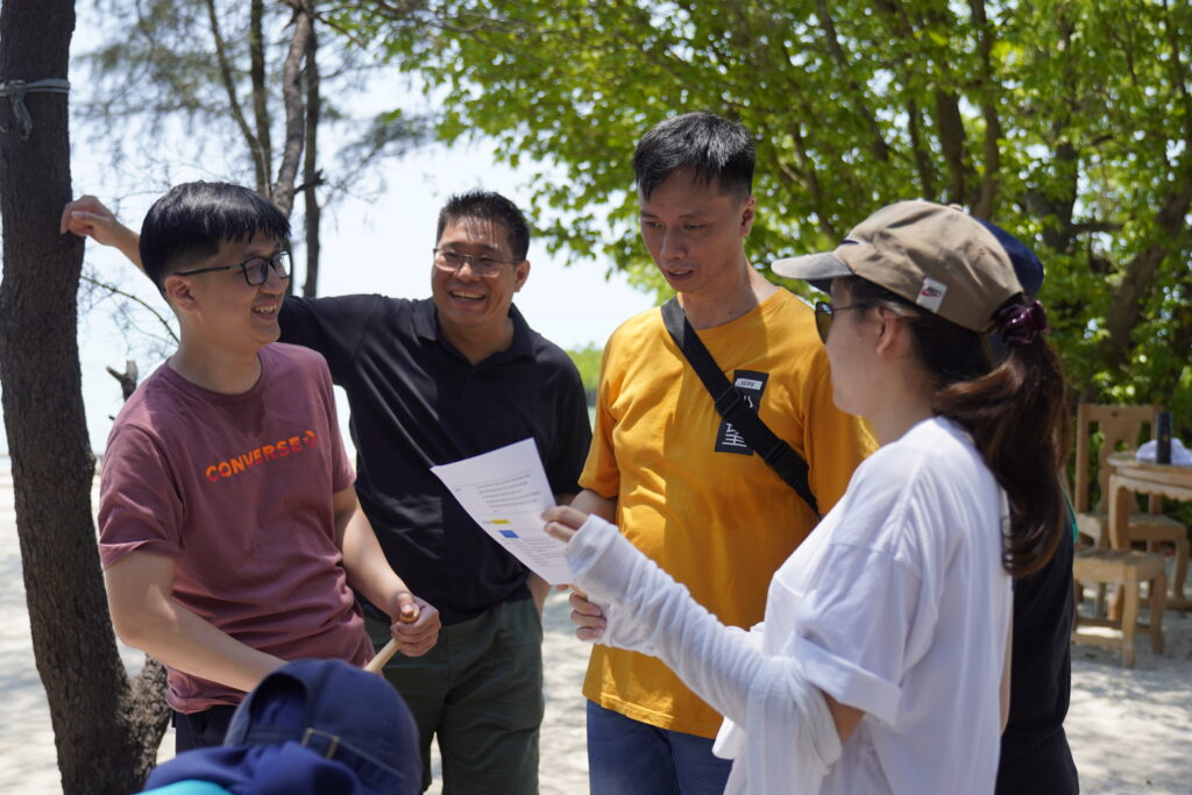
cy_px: 398
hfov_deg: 38.9
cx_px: 596
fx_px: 1689
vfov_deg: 26.5
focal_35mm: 51
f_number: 2.8
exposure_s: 1/800
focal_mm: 34
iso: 100
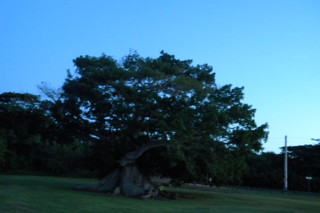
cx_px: 161
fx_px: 338
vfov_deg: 35.0
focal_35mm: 38
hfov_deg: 50.7
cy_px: 112
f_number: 3.7
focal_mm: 6.4
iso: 400
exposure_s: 1/3.3
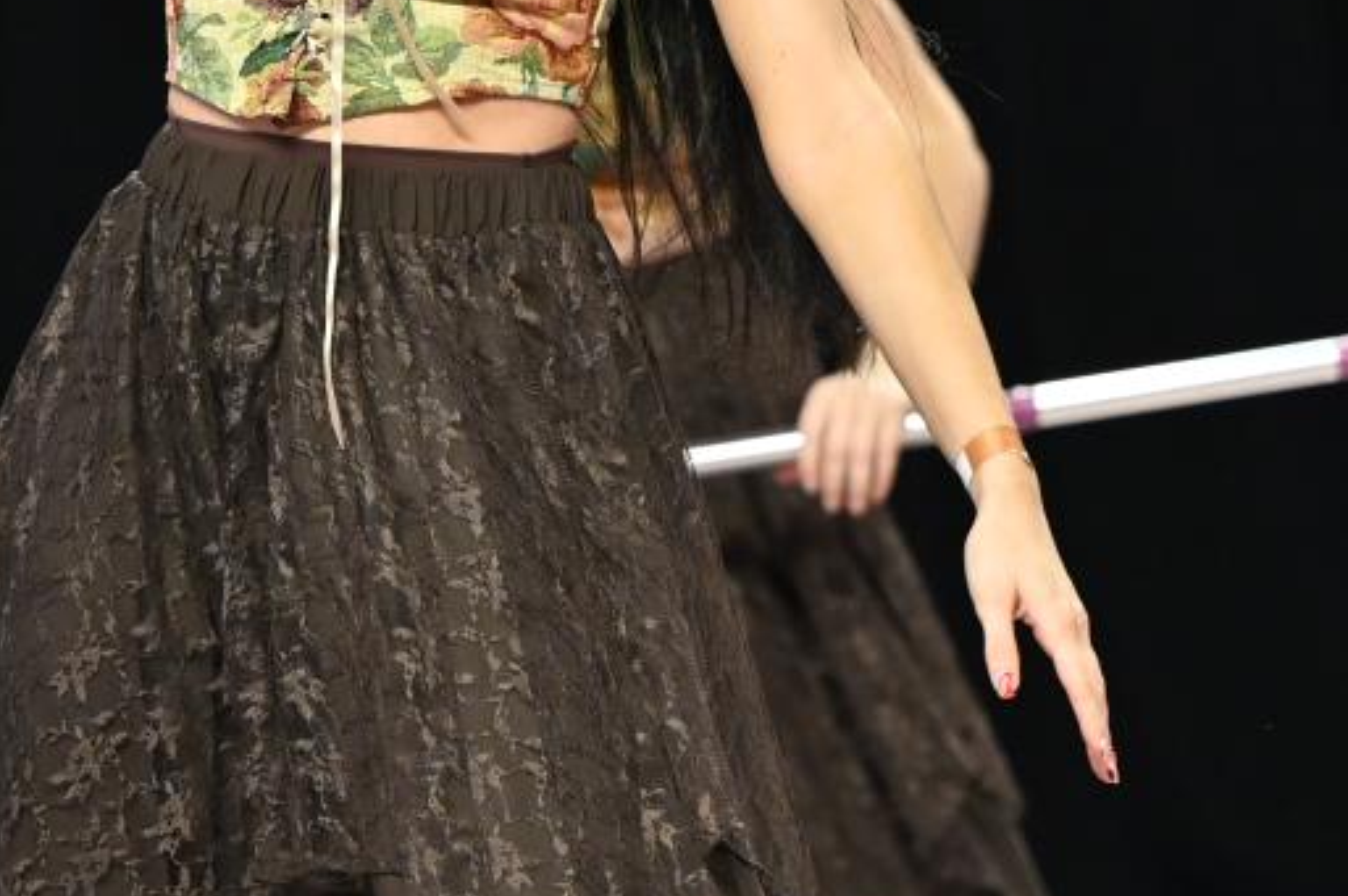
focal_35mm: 460
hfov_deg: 4.5
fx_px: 17208
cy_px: 72
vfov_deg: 3.0
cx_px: 507
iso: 1600
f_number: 2.8
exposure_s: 1/1000
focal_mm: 130
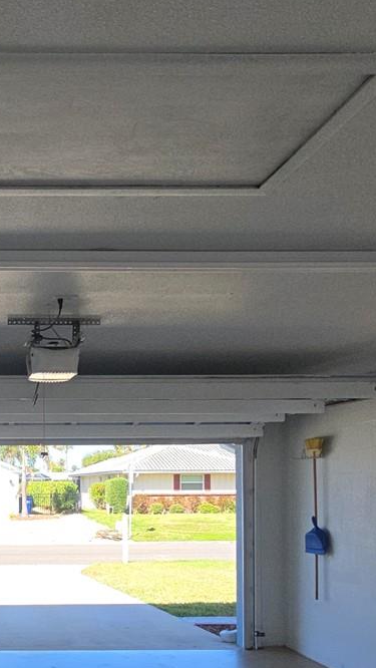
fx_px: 602
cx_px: -31
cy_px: 477
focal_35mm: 34
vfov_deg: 56.0
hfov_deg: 31.1
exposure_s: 1/557
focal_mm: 2.2
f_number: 2.2
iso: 50
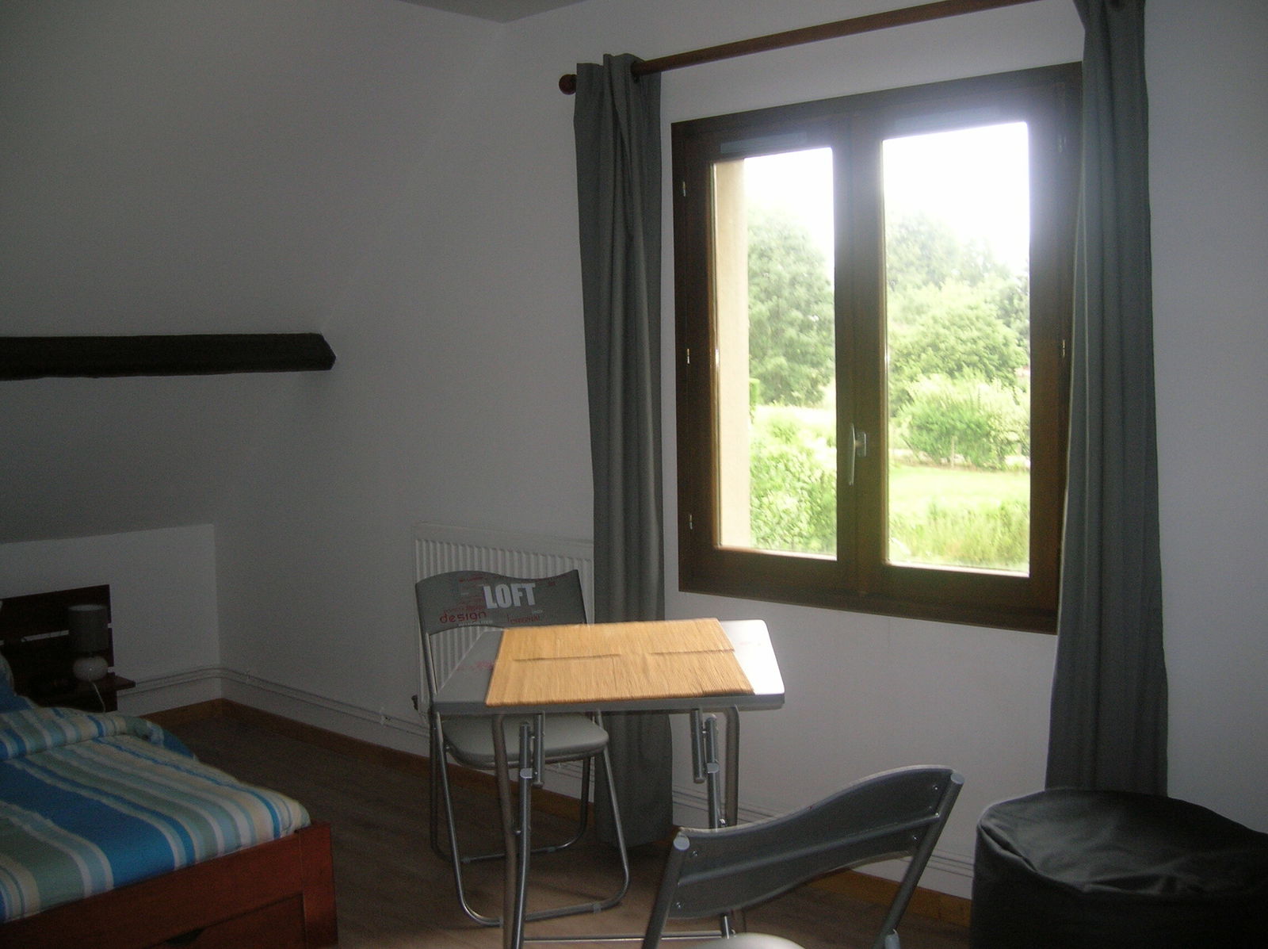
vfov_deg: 41.7
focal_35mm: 34
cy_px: 474
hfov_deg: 54.0
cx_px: 634
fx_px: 1244
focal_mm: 5.7
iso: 74
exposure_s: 1/29.1
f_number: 2.9
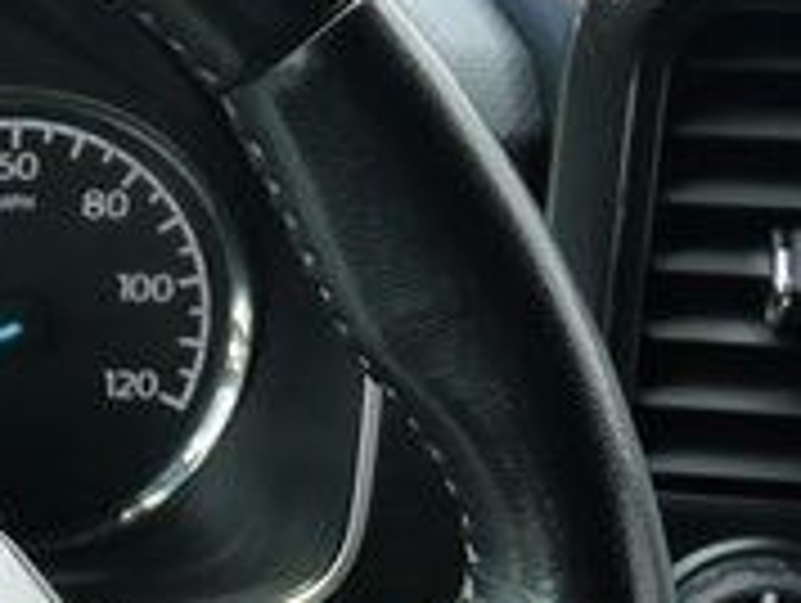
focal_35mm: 138
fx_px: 3198
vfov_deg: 10.5
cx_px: -482
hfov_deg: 13.3
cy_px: 810
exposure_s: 1/125
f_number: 4
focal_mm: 12
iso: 200
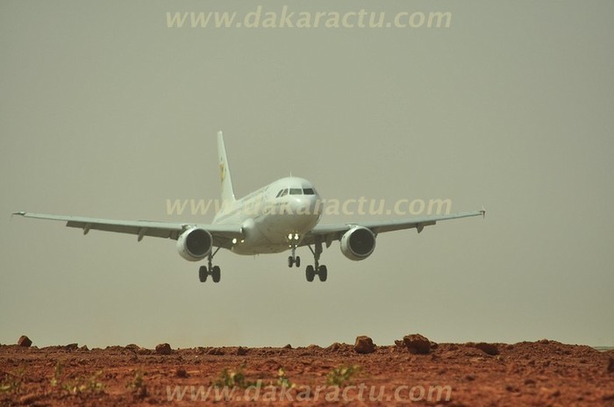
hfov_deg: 6.9
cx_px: 307
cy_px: 204
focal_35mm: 300
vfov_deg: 4.6
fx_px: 5107
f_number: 8
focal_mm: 200
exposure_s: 1/2000
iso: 200
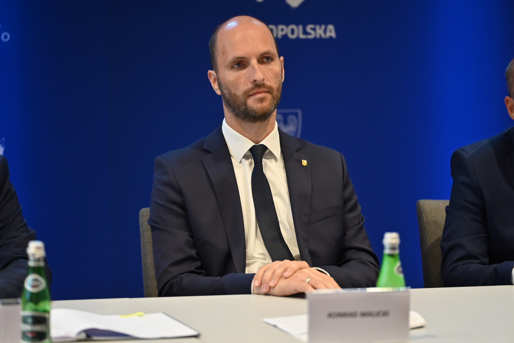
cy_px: 172
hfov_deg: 13.7
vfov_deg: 9.1
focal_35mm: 150
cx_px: 257
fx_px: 2141
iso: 1400
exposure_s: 1/200
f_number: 2.8
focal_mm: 150
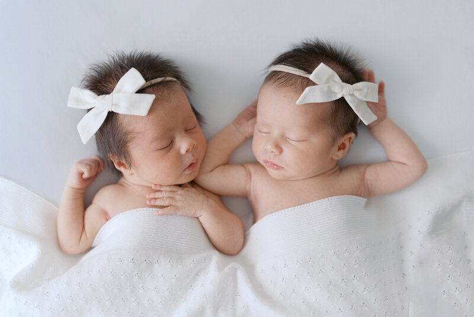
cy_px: 158
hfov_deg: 39.6
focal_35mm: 50
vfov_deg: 27.0
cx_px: 237
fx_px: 659
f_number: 1.8
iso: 800
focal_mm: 50
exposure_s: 1/200
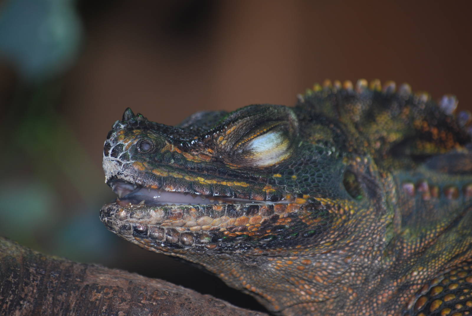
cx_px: 236
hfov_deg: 6.2
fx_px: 4332
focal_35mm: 330
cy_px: 158
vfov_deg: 4.2
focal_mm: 220
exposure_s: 1/125
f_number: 5.3
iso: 100
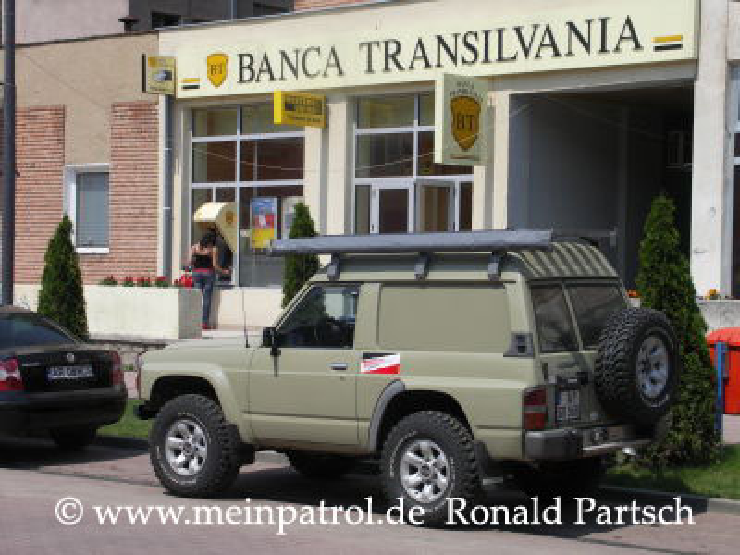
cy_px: 278
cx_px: 370
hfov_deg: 23.0
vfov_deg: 17.4
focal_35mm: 85
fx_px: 1817
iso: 50
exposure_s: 1/400
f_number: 6.3
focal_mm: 22
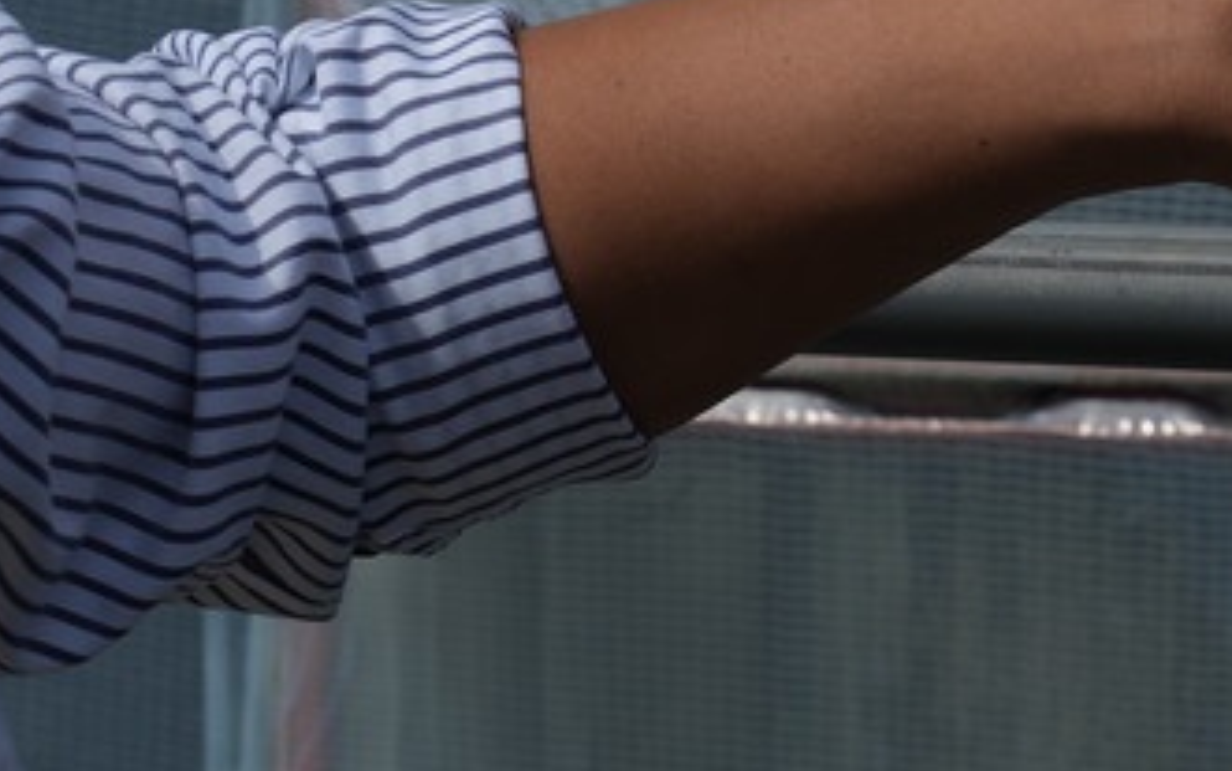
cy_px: 959
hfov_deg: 10.2
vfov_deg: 6.6
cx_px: 1921
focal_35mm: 197
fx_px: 6616
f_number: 5.6
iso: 100
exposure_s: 1/1000
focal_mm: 50
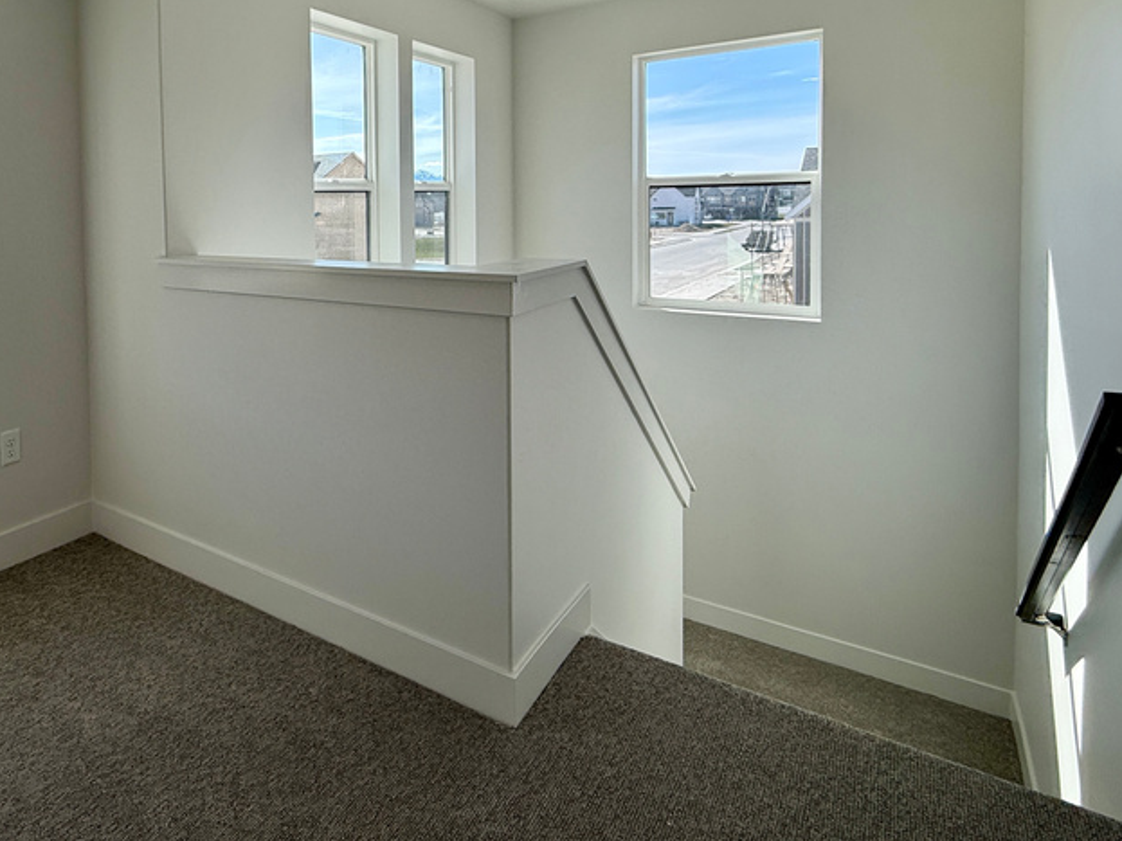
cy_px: 236
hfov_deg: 68.5
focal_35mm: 23
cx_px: 263
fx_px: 745
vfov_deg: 56.6
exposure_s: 1/651
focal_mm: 2.22
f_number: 2.2
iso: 64
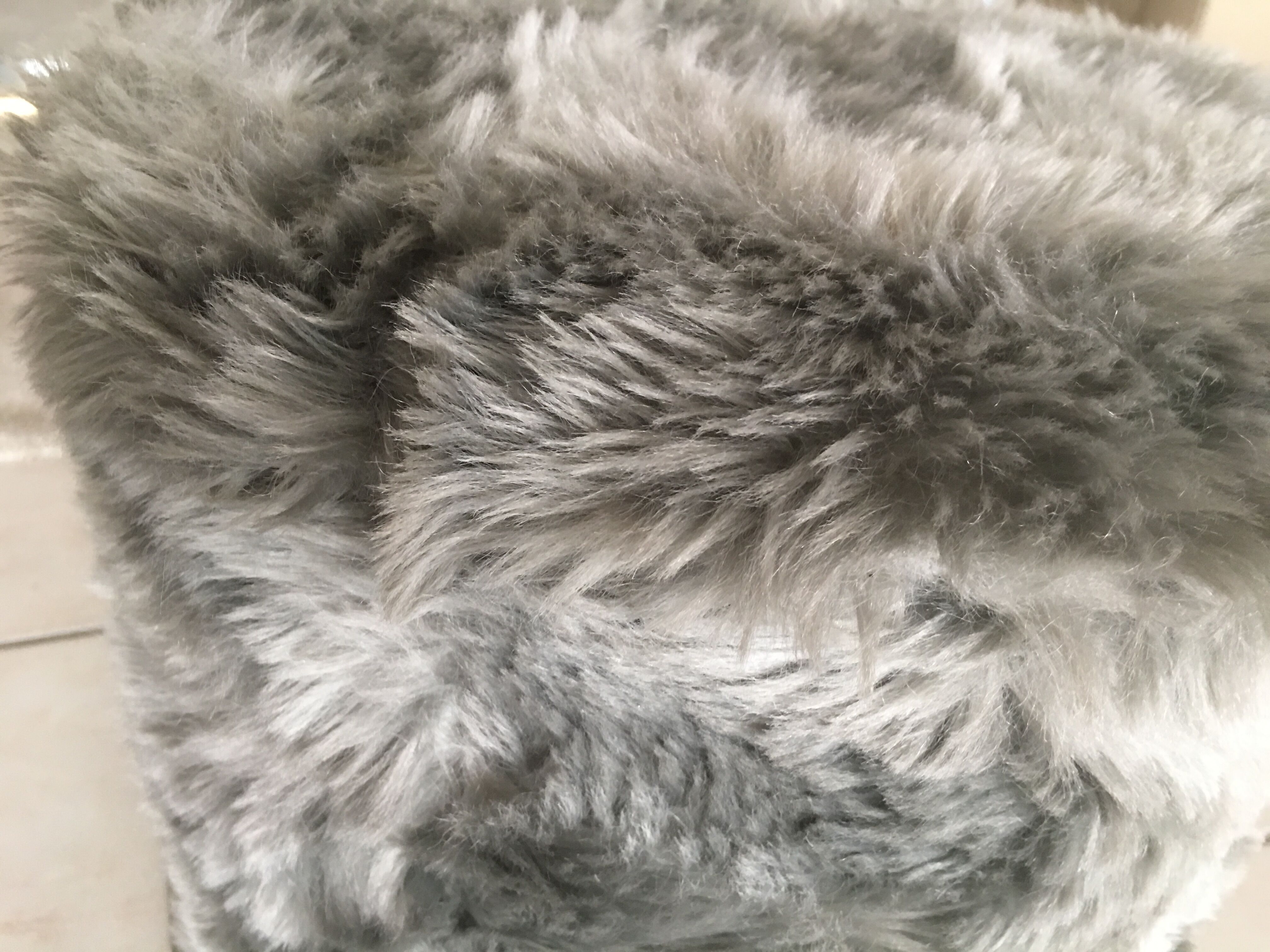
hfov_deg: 61.7
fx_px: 1064
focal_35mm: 29
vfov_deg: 48.2
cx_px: 635
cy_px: 476
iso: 100
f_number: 2.2
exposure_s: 1/17
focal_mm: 4.15
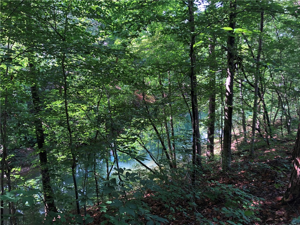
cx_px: 150
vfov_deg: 49.7
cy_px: 112
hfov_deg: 63.4
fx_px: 243
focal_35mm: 28
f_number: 1.8
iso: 64
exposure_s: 1/120
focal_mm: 3.99
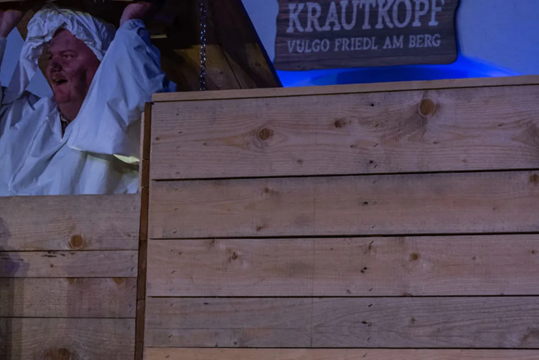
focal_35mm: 201
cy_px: 152
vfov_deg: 6.8
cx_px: 96
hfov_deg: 10.2
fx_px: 3009
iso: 800
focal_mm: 80
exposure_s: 1/250
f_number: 4
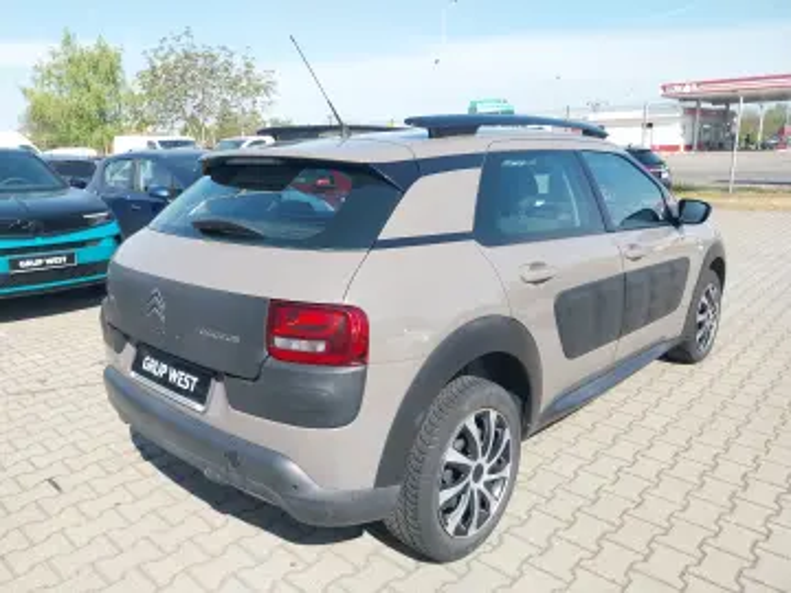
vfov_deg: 53.1
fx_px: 594
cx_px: 396
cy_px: 296
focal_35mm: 26
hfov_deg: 67.3
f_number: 1.8
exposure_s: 1/486
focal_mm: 4
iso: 25
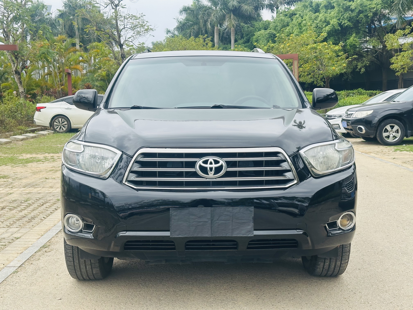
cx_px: 206
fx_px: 573
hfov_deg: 39.7
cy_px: 155
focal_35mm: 48
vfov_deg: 30.3
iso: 64
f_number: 1.78
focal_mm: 6.86
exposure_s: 1/953
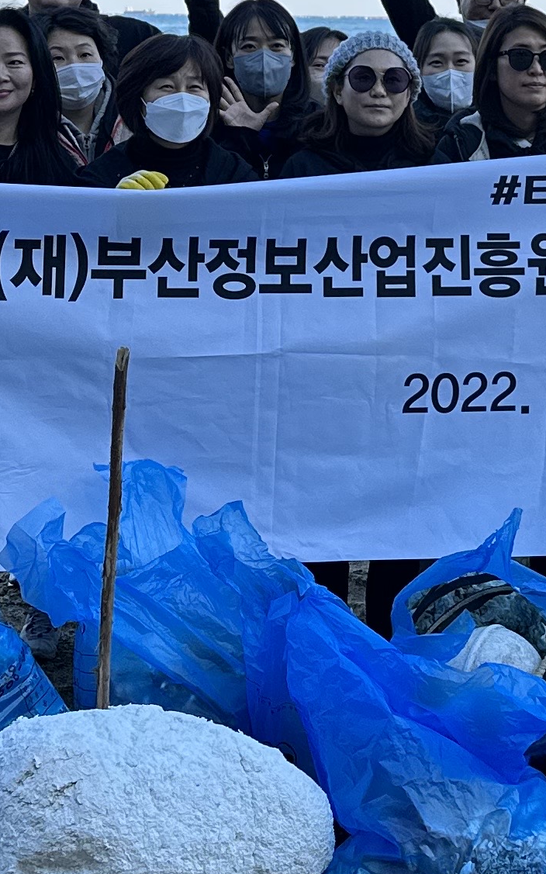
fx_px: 2167
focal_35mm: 91
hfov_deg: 14.1
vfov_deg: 22.2
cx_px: 593
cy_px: 57
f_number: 1.78
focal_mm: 6.86
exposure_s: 1/608
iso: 80
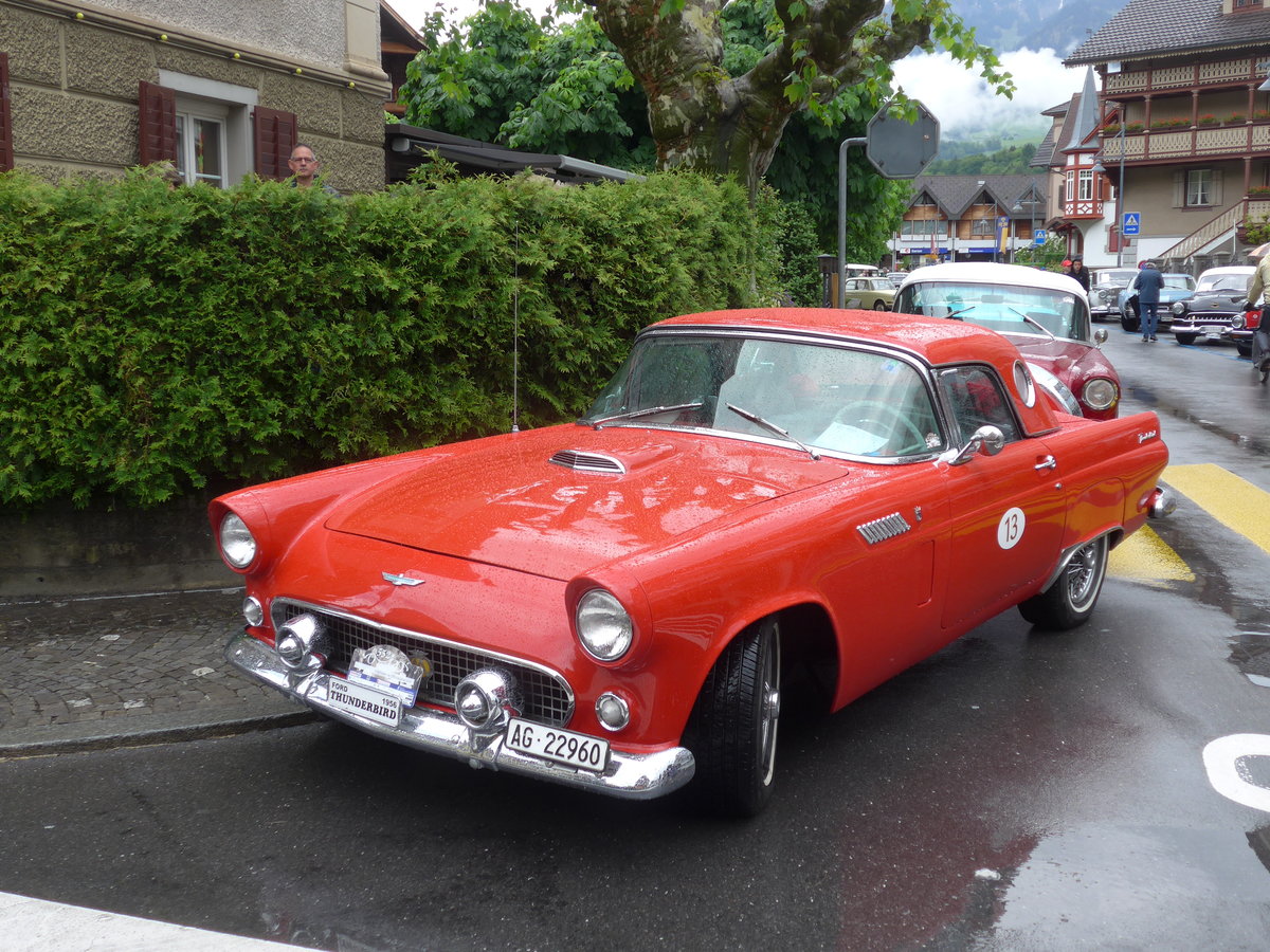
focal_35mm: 39
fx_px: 1431
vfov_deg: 36.8
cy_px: 476
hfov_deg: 47.9
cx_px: 635
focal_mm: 8
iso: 80
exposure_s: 1/400
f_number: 2.8
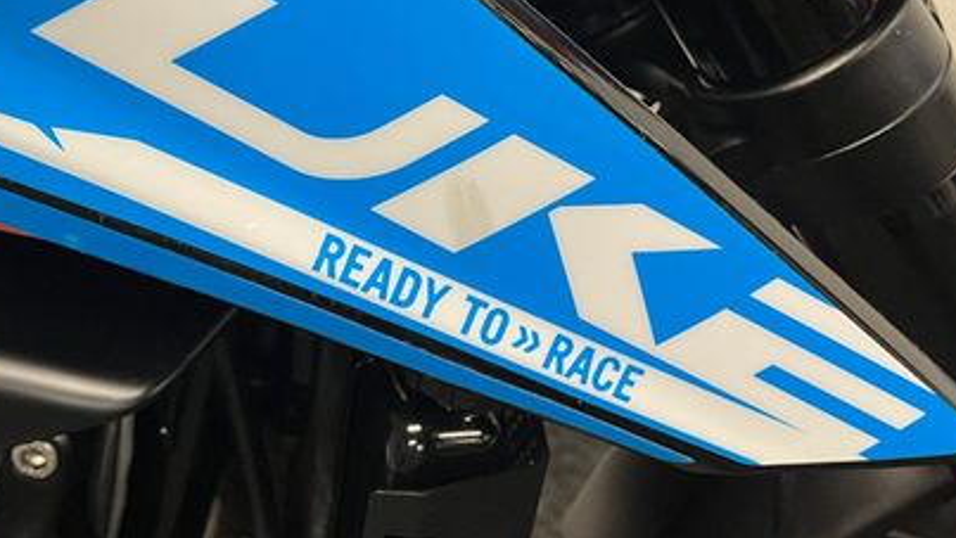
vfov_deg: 25.8
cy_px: 66
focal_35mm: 45
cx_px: 270
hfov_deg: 44.3
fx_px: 1141
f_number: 1.6
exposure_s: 1/50
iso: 125
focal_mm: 5.1
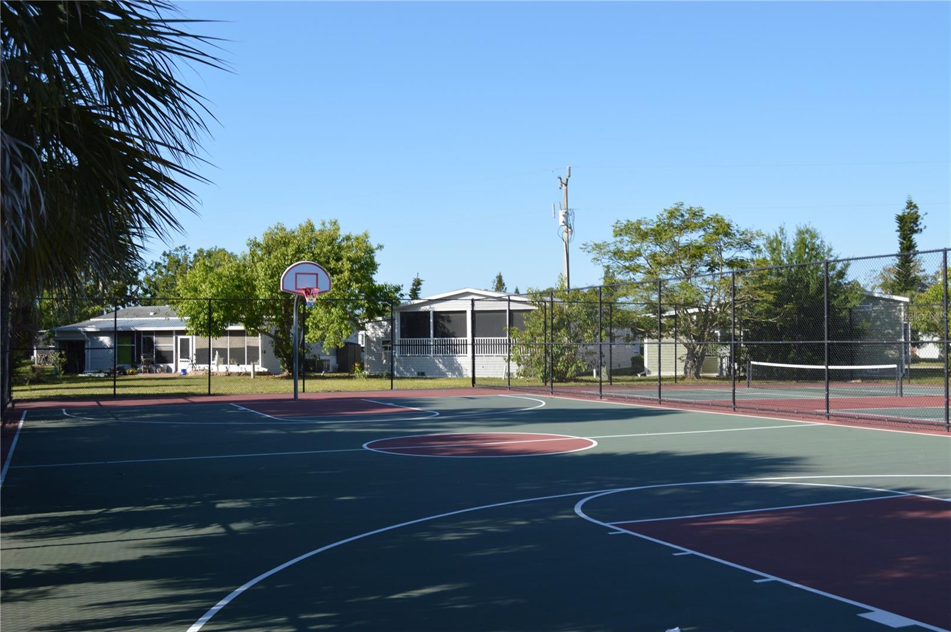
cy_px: 316
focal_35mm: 39
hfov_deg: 49.6
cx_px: 476
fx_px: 1029
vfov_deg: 34.1
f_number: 7.1
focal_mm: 26
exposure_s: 1/200
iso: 100
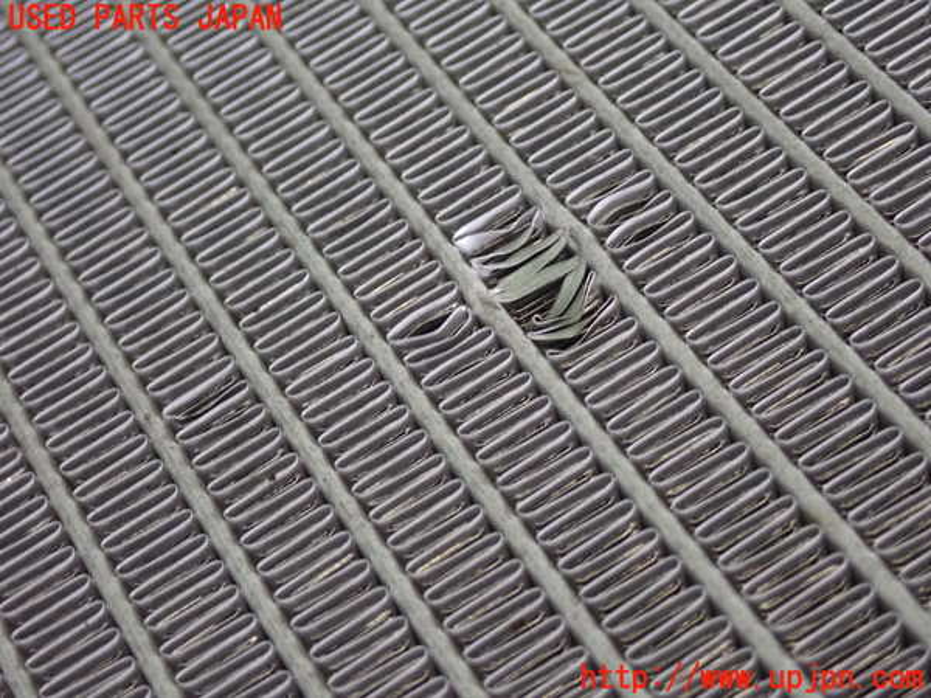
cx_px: 466
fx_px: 2205
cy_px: 349
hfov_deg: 23.8
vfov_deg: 18.0
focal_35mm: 82
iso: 1250
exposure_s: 1/40
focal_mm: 14.62
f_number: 4.3
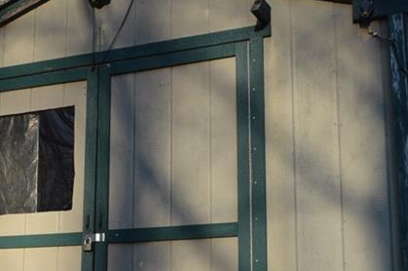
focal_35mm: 66
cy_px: 187
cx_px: 125
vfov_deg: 20.5
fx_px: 747
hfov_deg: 30.3
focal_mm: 18
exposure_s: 1/125
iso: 220
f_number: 5.6
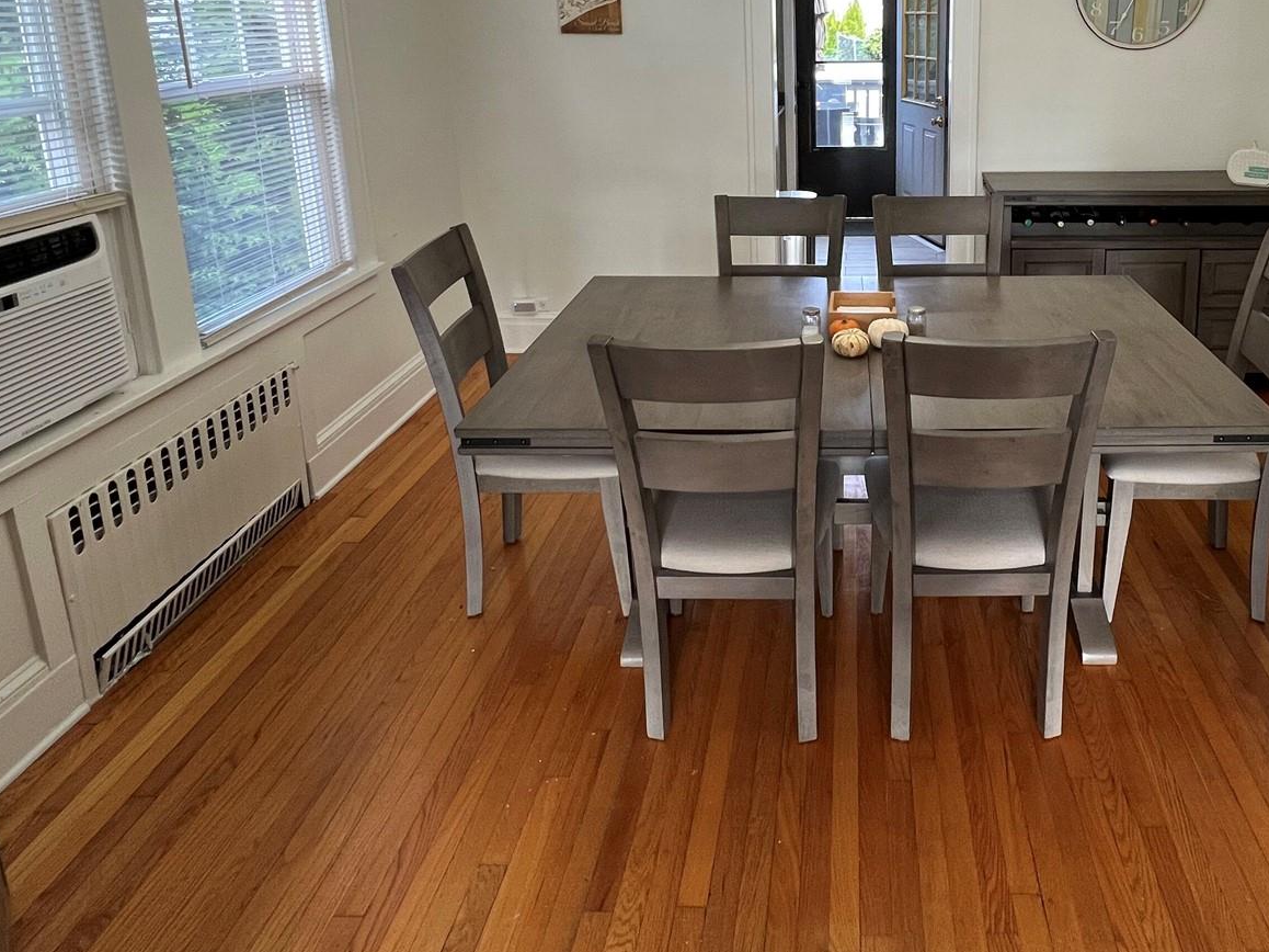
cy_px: 205
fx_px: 843
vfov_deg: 55.2
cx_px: 851
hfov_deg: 71.6
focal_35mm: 23
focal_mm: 1.57
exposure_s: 1/120
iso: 160
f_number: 1.8
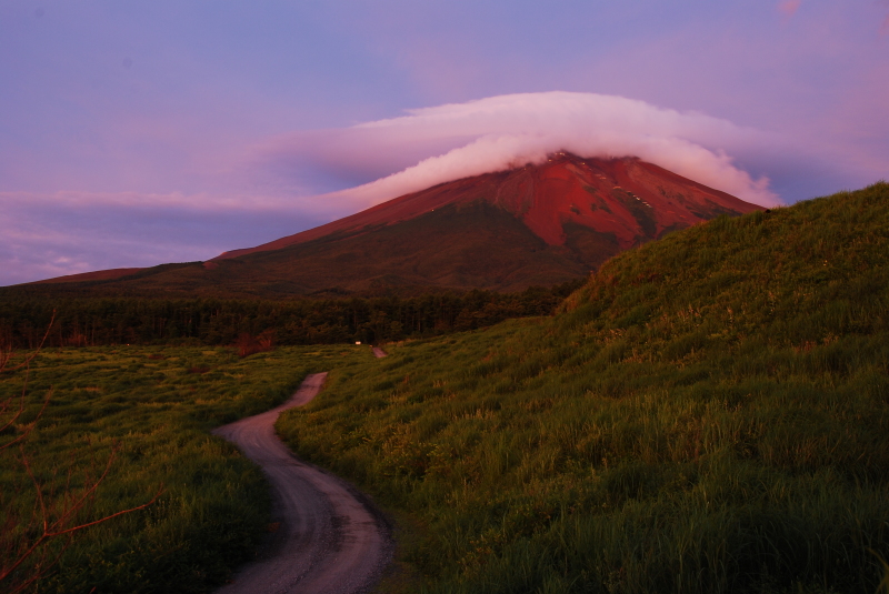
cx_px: 444
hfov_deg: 49.5
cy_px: 297
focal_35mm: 39
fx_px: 964
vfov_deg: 34.3
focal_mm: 26
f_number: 11
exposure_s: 5.7
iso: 100
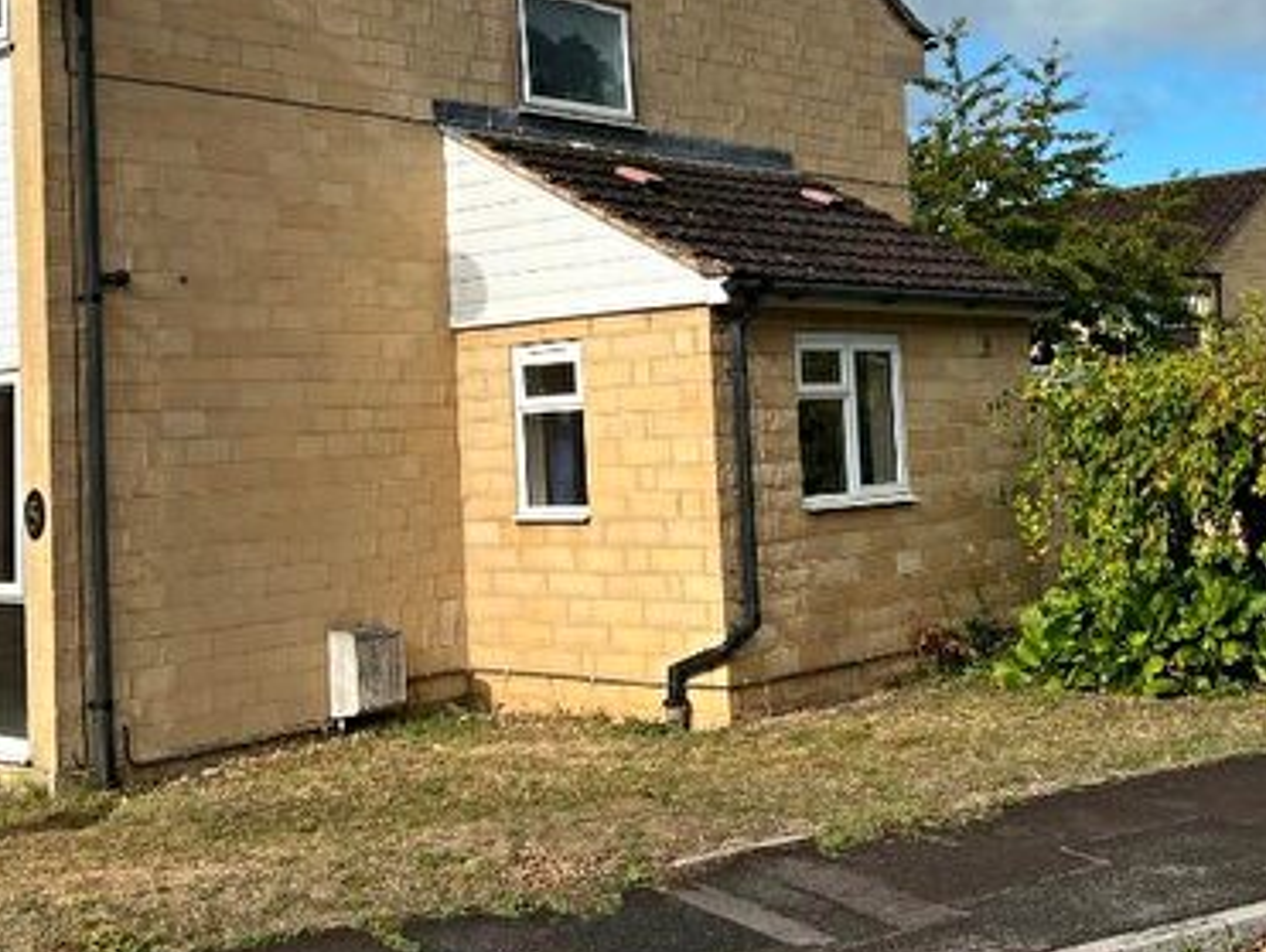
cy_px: 312
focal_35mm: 49
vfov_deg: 29.5
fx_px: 1794
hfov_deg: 38.8
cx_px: 563
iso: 50
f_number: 1.5
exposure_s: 1/4274
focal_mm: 5.7
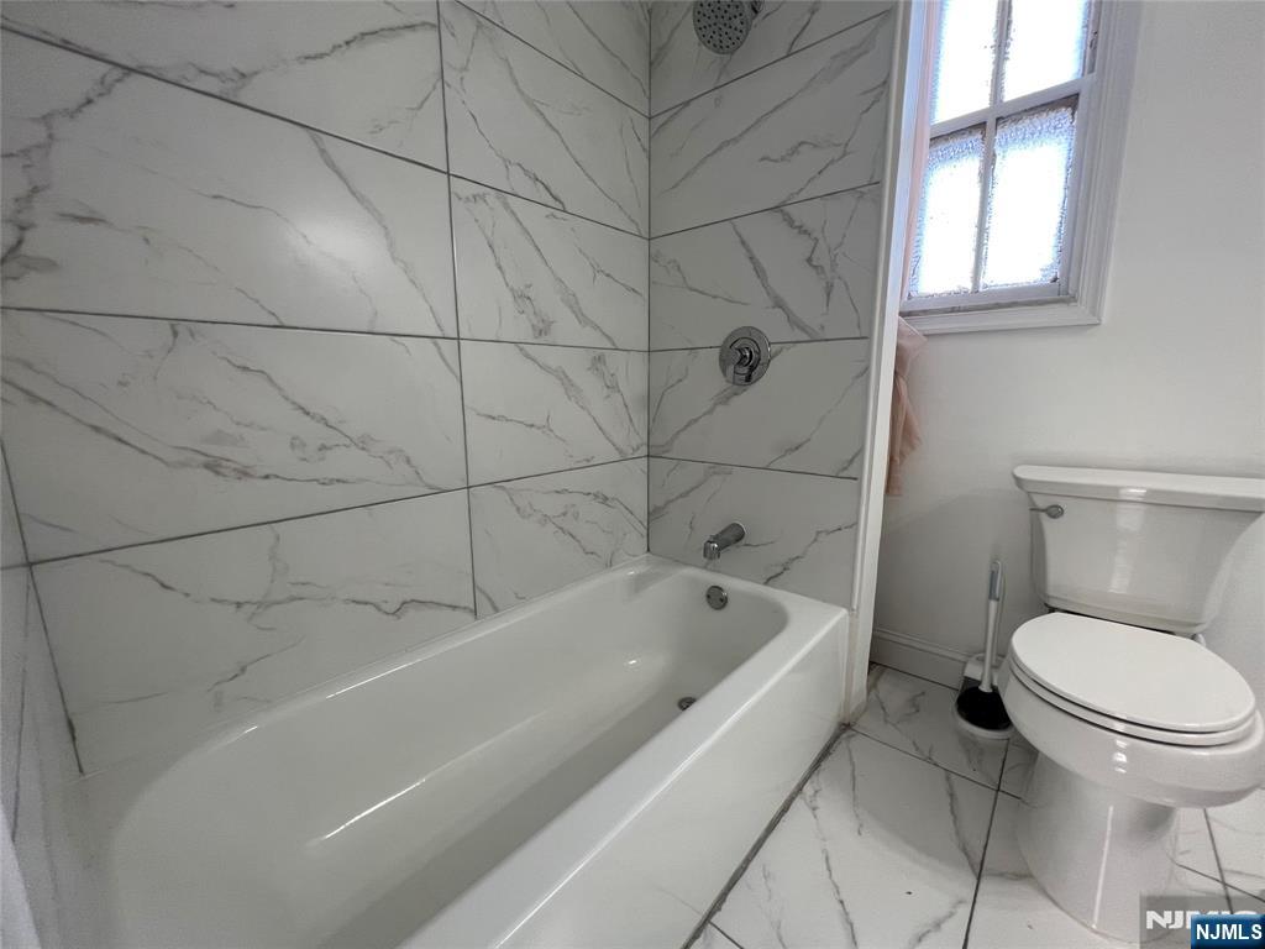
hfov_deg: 106.2
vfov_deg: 89.9
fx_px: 475
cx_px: 632
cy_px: 474
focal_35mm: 13
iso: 100
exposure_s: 1/120
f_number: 1.8
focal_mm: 1.57
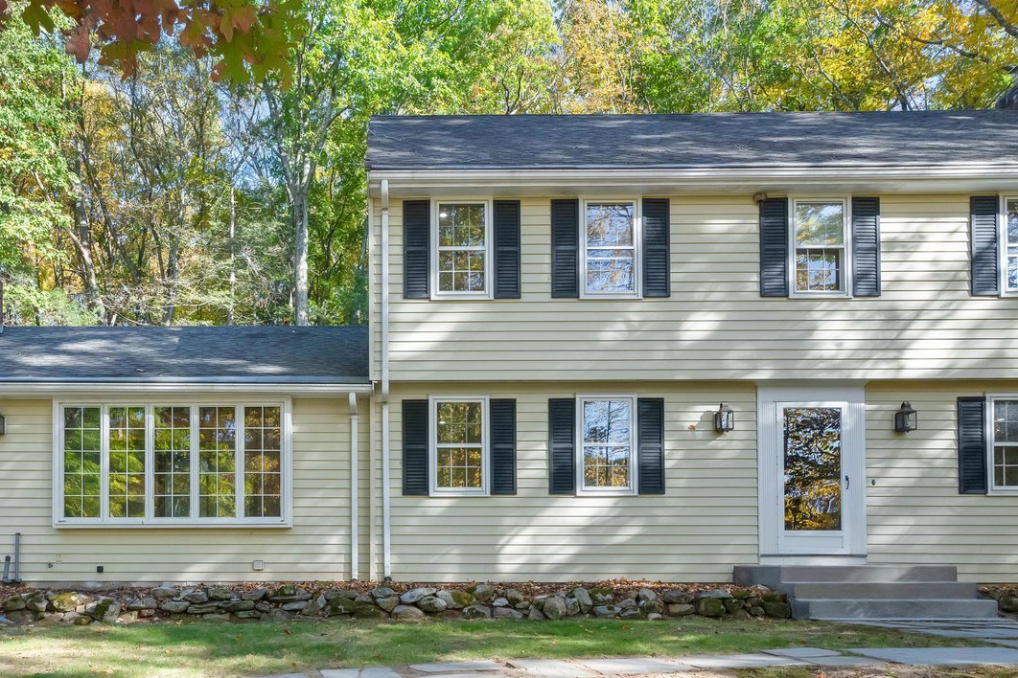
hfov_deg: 66.1
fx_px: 763
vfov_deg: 45.2
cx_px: 363
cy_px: 557
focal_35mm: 27
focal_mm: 14
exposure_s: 1/200
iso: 800
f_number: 10
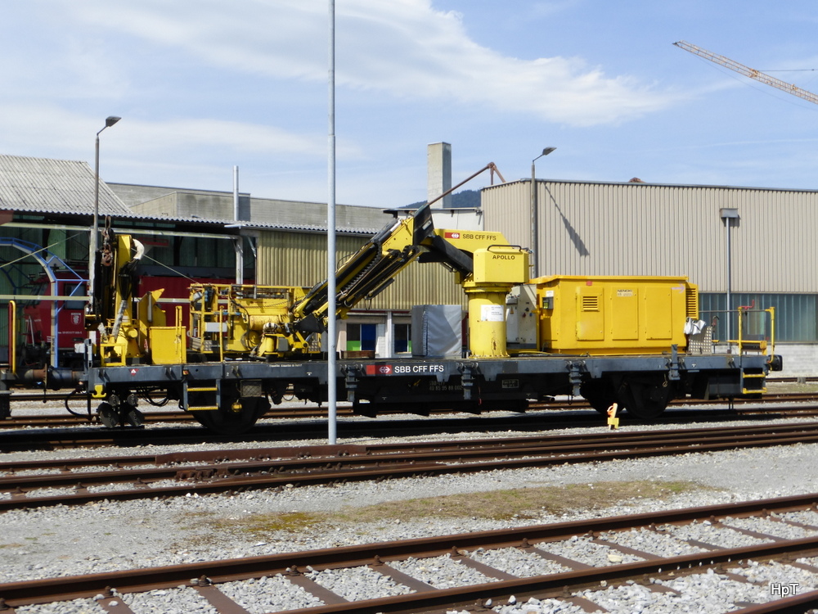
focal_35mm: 43
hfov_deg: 43.9
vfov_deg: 33.6
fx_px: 1016
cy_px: 307
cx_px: 409
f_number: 3.9
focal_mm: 7.4
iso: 100
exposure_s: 1/800
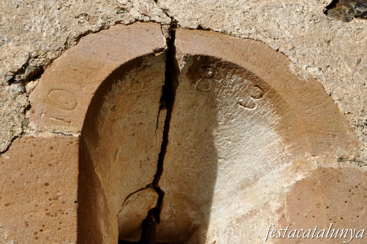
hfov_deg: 27.0
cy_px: 122
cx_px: 184
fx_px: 764
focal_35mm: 75
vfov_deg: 18.1
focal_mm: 50
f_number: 11
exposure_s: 1/500
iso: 500
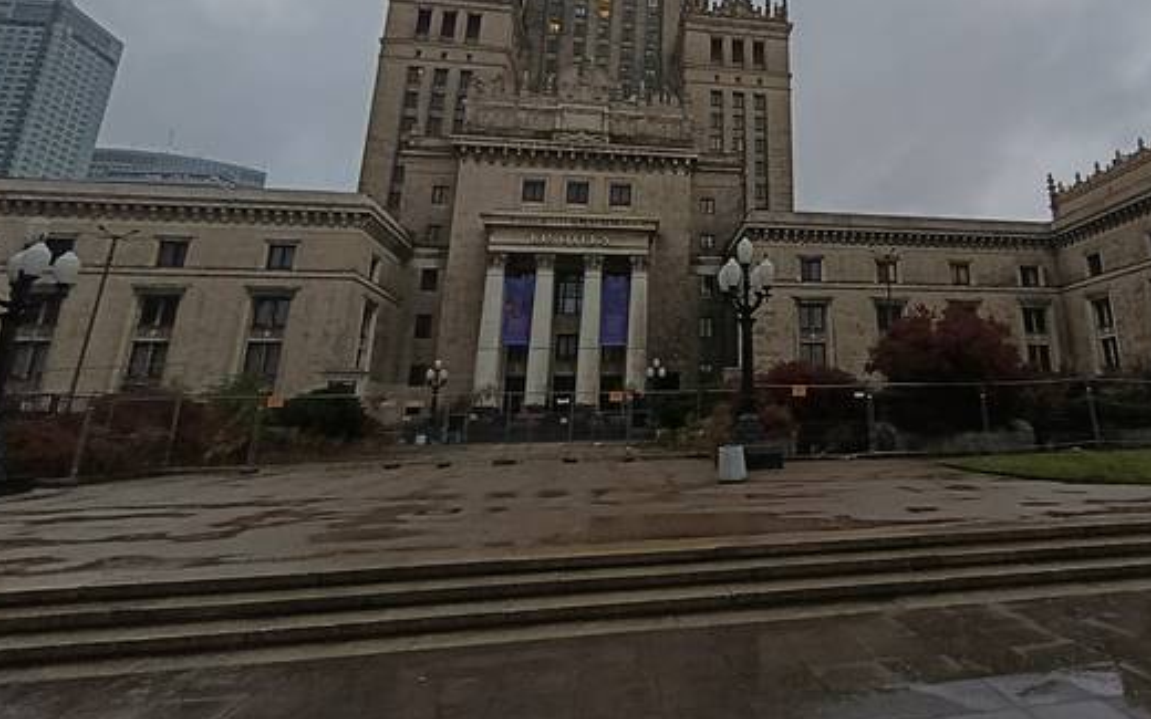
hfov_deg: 77.1
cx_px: 768
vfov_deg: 52.9
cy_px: 190
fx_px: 690
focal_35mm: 22
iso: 55
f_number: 2.2
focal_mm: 1.65
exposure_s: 1/100
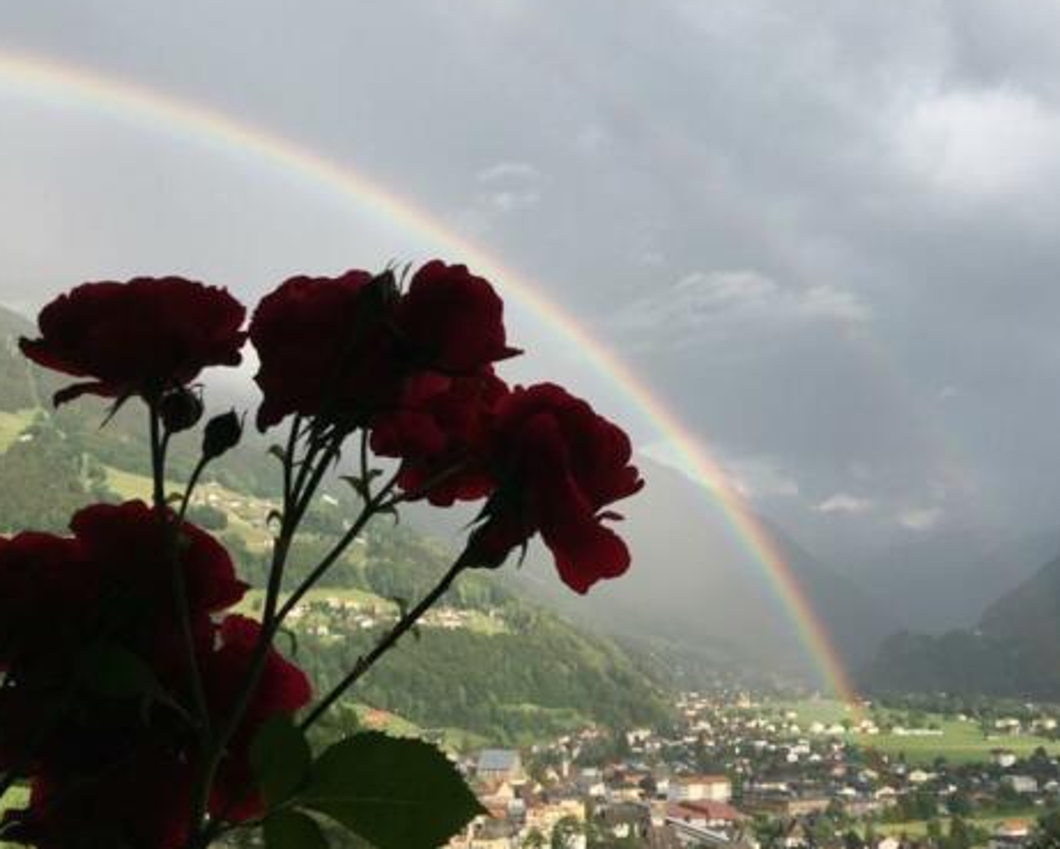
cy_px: 405
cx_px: 590
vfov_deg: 41.2
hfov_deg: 50.2
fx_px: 1130
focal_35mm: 36
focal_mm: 4.15
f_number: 2.2
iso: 25
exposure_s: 1/1115
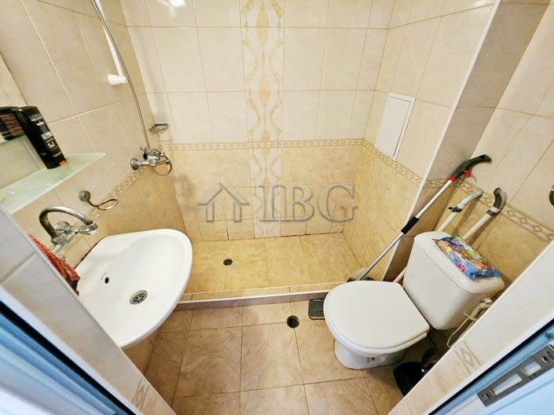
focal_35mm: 13
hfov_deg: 106.2
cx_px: 277
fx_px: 208
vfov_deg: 89.9
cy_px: 208
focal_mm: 1.7
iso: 500
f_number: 2.2
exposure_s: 1/33.3
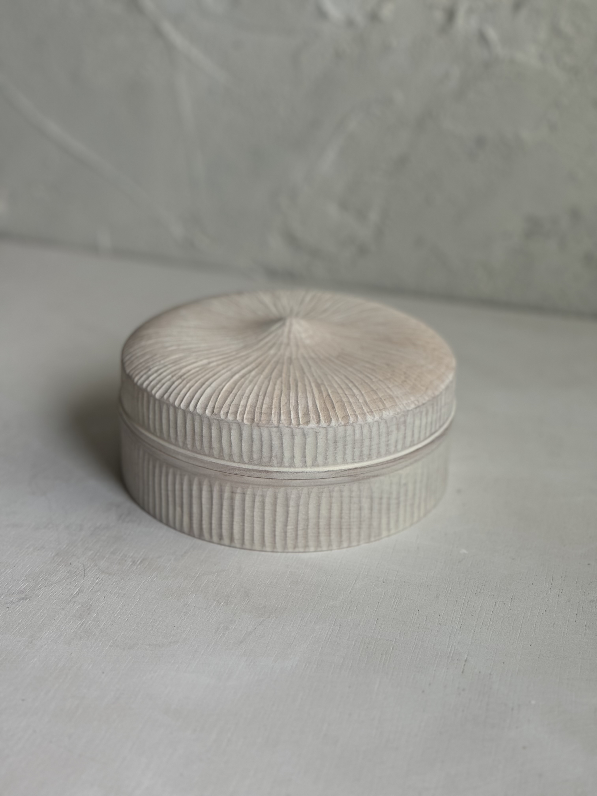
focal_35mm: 48
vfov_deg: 39.7
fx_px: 1104
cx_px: 298
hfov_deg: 30.3
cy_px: 398
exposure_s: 1/40
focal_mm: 6.76
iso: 200
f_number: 1.78
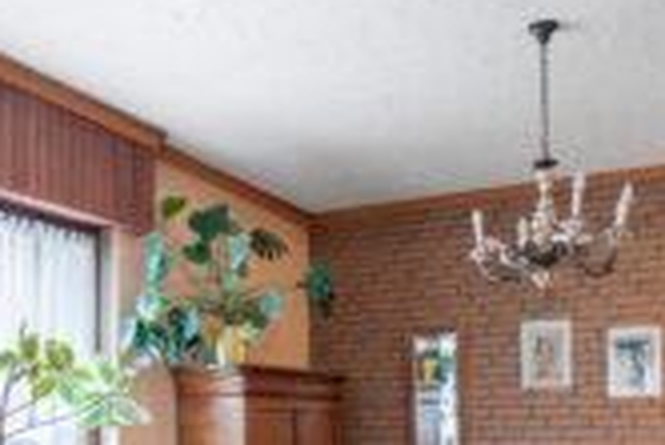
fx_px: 841
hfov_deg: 43.1
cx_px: 377
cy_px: 437
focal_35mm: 45
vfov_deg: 28.0
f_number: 9
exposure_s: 1/3
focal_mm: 15.5
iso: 200
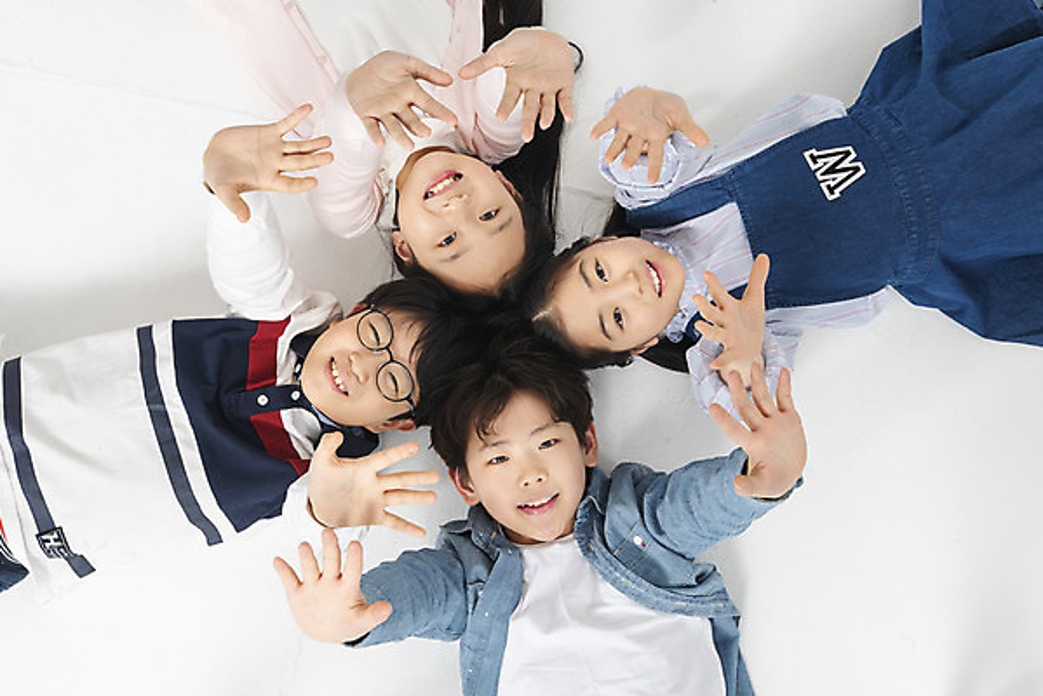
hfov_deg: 38.2
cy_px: 348
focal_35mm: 52
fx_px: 1507
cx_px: 522
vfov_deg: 26.0
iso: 100
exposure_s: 1/125
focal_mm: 52
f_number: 16
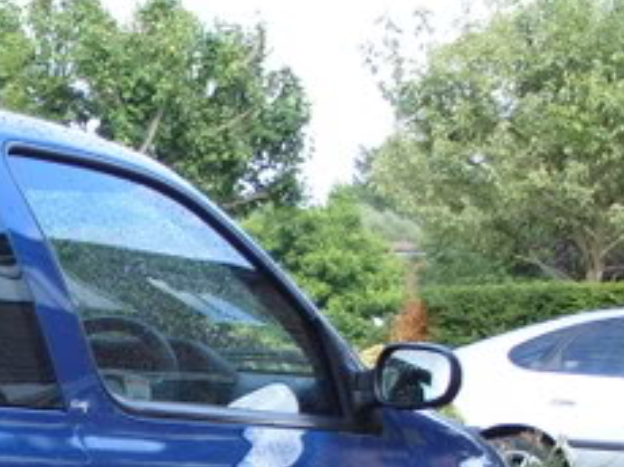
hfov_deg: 15.1
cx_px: -269
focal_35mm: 122
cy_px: 586
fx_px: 2197
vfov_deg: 11.8
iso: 80
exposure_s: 1/125
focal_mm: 7.8
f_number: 3.4
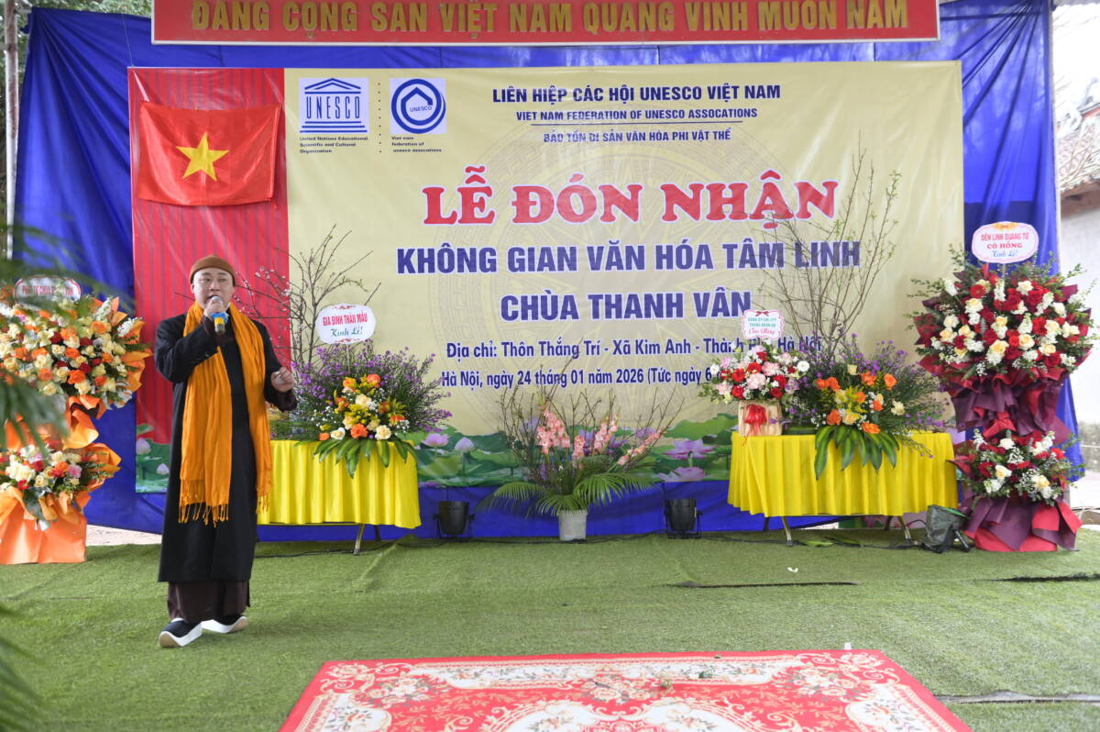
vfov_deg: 37.8
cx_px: 550
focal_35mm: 35
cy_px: 366
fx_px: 1069
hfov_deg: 54.5
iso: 2000
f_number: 4
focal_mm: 35
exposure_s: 1/160
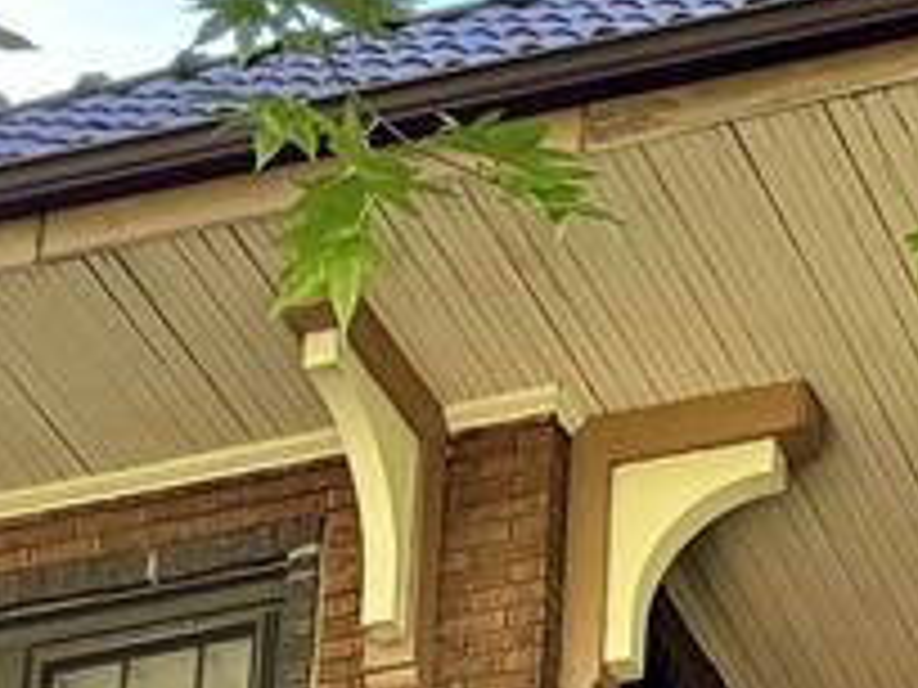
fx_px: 4986
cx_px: 1184
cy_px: 2060
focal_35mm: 188
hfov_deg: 10.3
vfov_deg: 7.1
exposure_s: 1/241
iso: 80
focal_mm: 6.76
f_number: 1.78
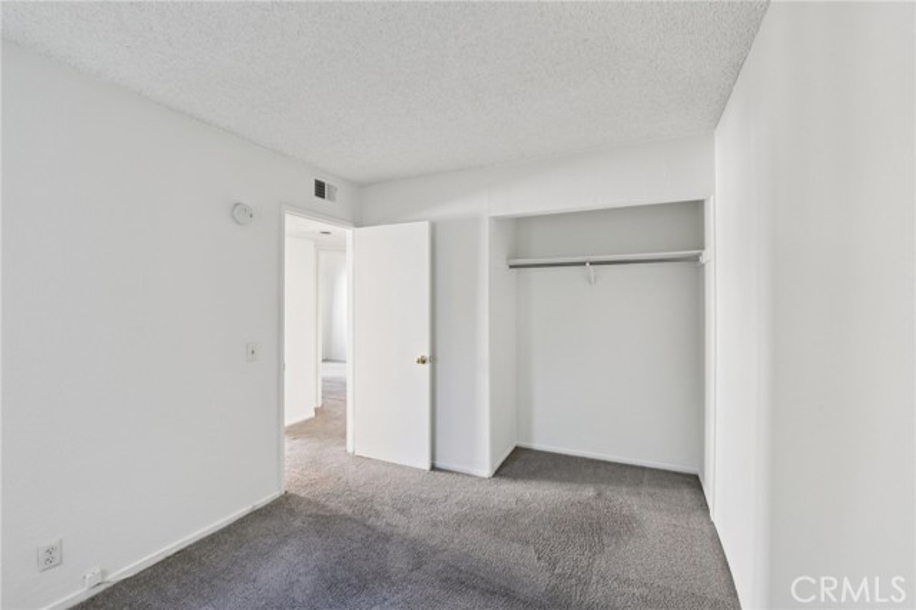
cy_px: 305
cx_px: 458
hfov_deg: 104.3
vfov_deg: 81.1
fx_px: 356
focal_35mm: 14
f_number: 8
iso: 400
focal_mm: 14
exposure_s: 1/10
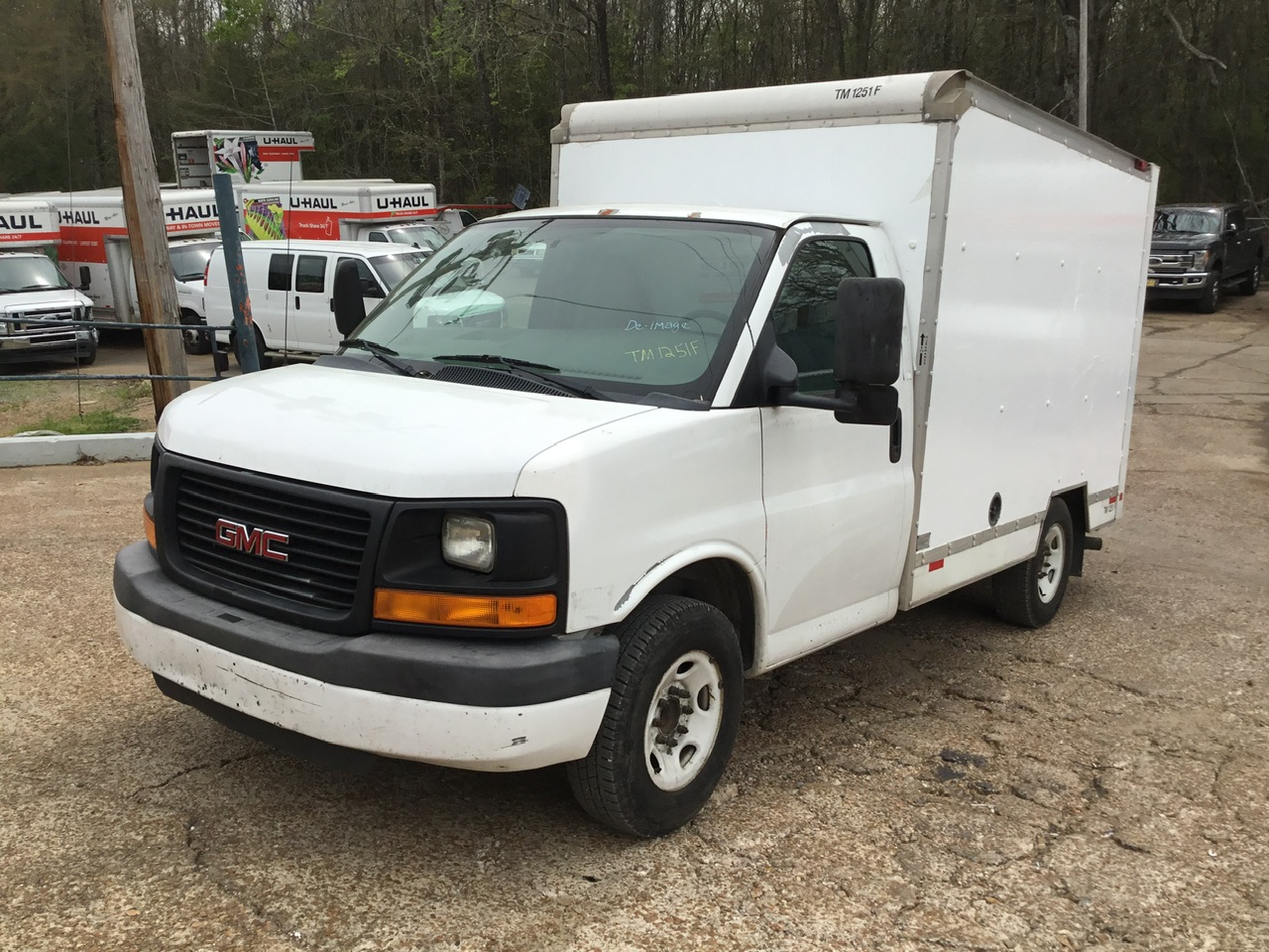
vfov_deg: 45.4
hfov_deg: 58.4
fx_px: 1136
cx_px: 634
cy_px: 476
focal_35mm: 31
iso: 25
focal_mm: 3.3
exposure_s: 1/1481
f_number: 2.4
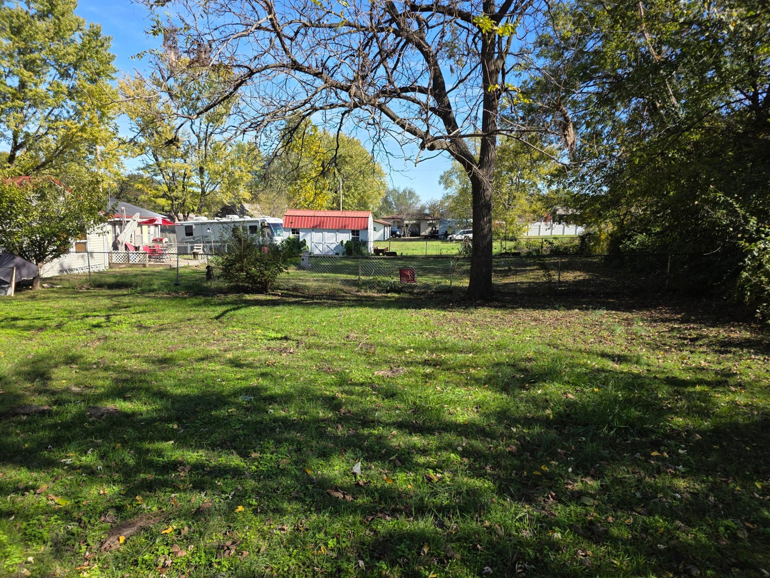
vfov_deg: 58.9
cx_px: 385
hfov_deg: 73.9
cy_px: 289
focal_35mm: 23
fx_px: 512
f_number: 1.7
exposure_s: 1/2333
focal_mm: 6.3
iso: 80
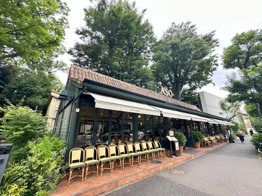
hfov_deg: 102.1
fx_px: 106
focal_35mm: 14
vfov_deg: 85.7
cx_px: 131
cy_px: 98
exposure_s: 1/99
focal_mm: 2.22
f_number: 2.2
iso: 50
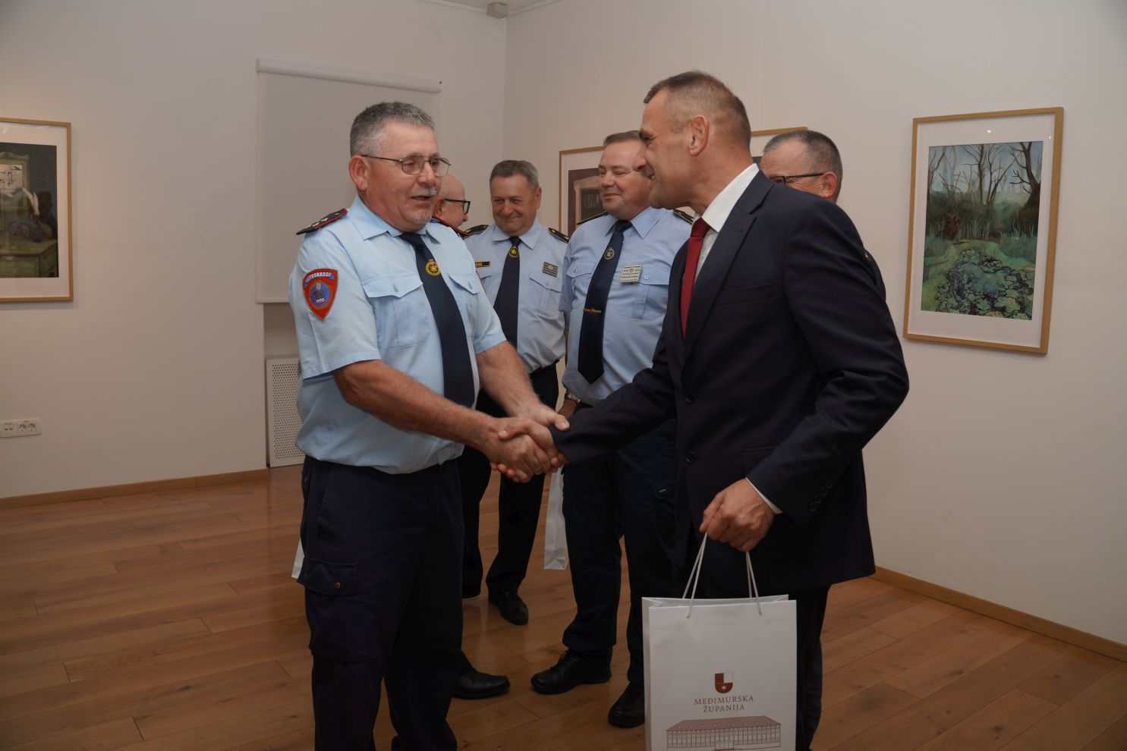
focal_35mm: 28
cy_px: 376
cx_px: 564
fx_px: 883
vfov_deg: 46.1
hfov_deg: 65.1
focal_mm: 18.8
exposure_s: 1/200
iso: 200
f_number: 4.5
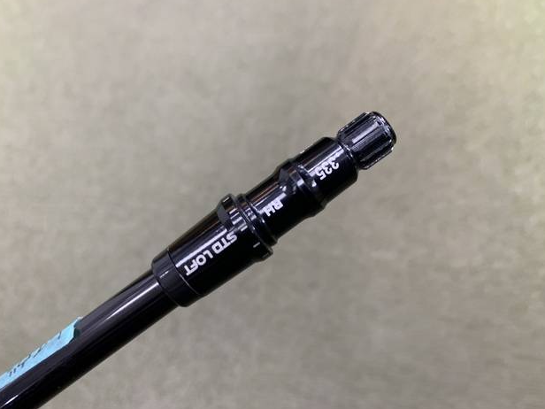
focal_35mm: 27
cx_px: 274
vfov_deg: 51.4
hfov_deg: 65.3
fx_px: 425
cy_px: 202
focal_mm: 4.25
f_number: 1.8
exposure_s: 1/60
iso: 200
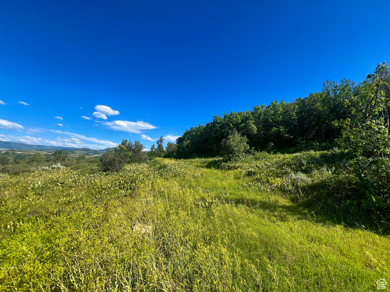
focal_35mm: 13
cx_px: 195
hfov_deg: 106.2
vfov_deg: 89.9
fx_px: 146
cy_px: 146
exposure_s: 1/1107
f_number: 1.8
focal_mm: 1.57
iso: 32
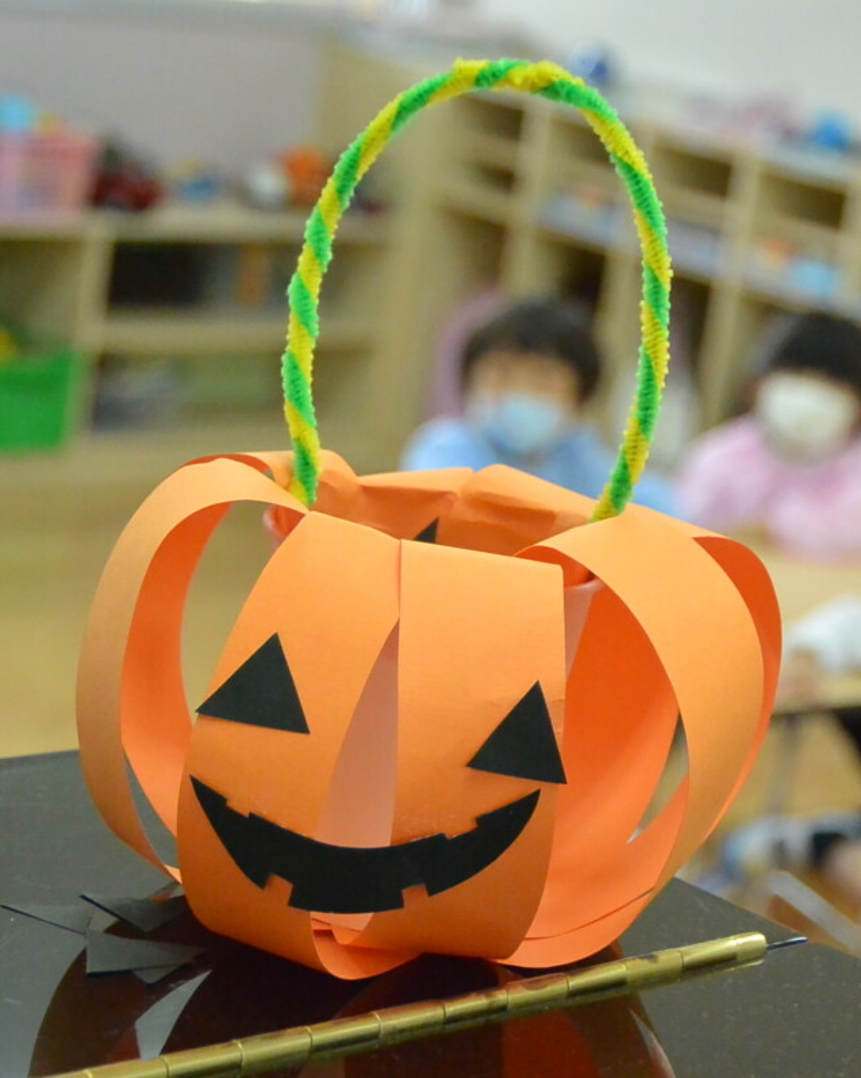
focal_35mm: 106
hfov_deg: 14.5
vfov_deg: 18.1
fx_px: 3378
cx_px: 614
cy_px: 538
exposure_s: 1/160
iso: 1600
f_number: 3.8
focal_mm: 28
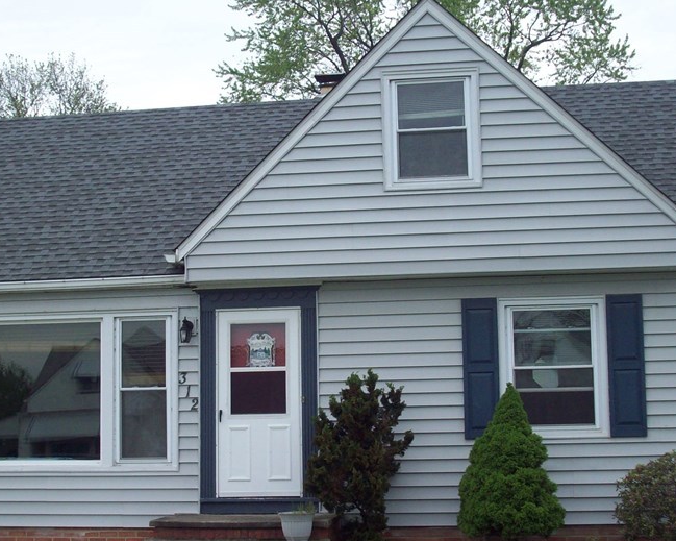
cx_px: 307
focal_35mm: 57
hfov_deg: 33.0
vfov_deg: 26.6
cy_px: 349
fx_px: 1140
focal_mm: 6.2
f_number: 5.6
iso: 80
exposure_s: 1/219
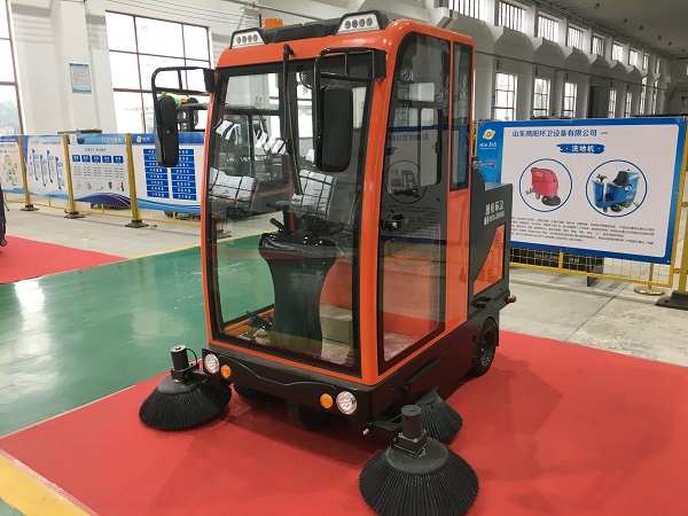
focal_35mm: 29
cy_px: 258
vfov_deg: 48.2
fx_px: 576
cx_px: 344
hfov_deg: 61.7
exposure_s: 1/33
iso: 64
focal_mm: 4.15
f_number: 2.2
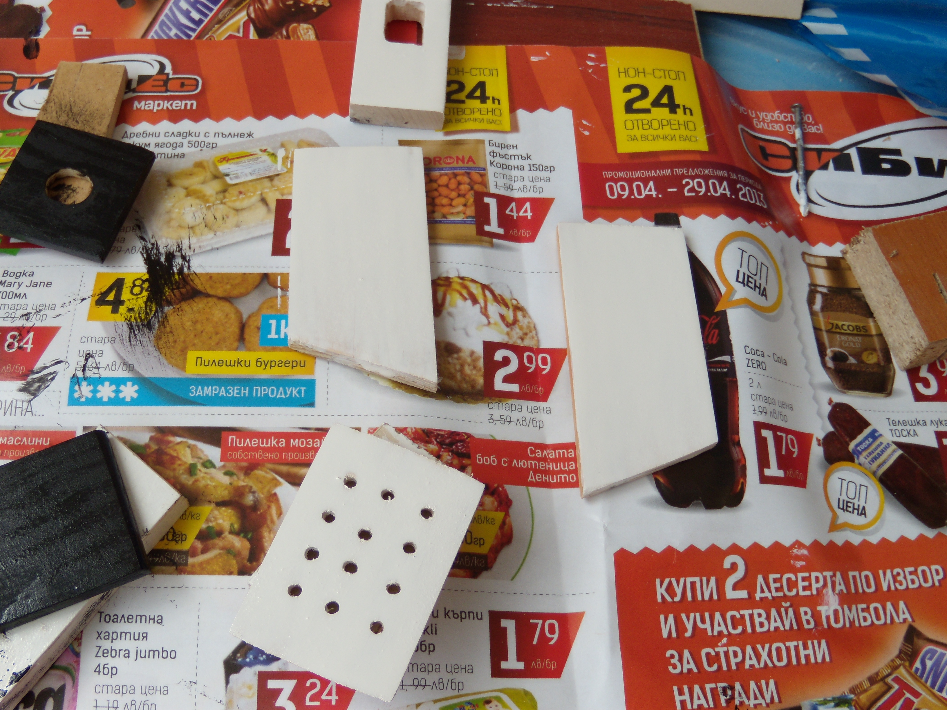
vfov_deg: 39.7
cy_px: 355
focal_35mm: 36
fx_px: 985
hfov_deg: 51.4
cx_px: 474
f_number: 3.6
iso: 80
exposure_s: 1/320
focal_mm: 6.4
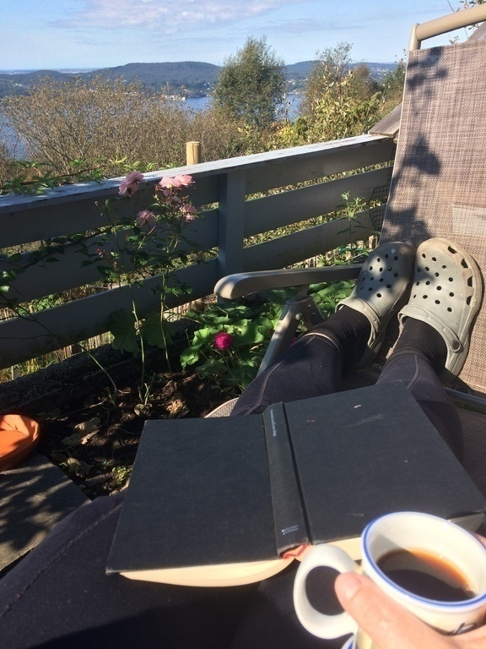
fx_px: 543
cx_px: 243
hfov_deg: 48.2
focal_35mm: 29
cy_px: 324
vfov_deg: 61.7
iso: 32
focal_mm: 4.15
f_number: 2.2
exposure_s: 1/1208
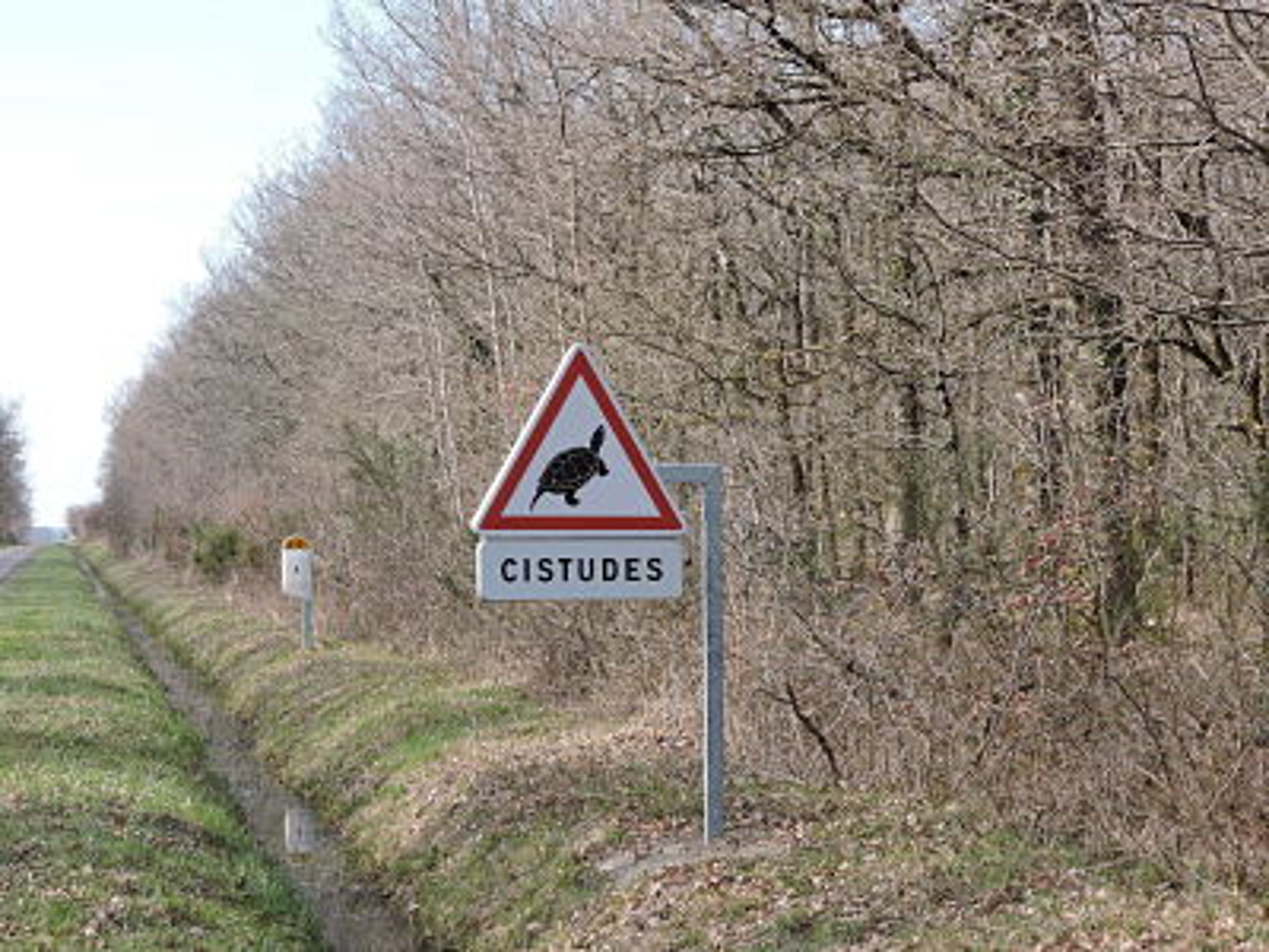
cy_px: 476
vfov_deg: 22.6
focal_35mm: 65
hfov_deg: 29.8
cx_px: 634
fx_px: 2383
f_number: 4.2
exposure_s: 1/250
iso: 100
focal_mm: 11.6
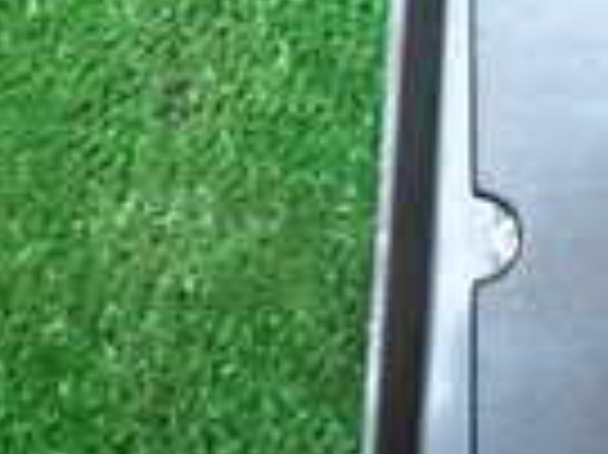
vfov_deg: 13.3
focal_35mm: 111
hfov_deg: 15.5
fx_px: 1948
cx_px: 1058
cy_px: 207
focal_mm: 4.5
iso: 250
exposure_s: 1/30
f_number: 2
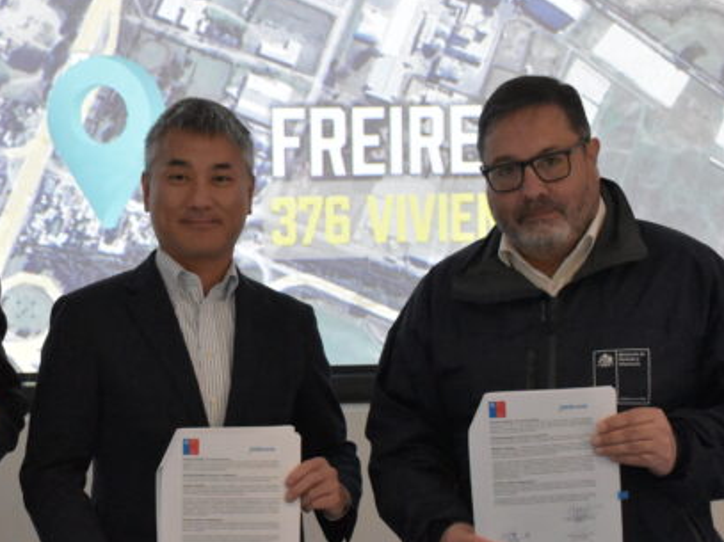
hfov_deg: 23.6
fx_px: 1715
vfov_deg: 18.0
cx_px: 191
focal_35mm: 82
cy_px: 309
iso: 6400
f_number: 7.1
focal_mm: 34
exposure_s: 1/60
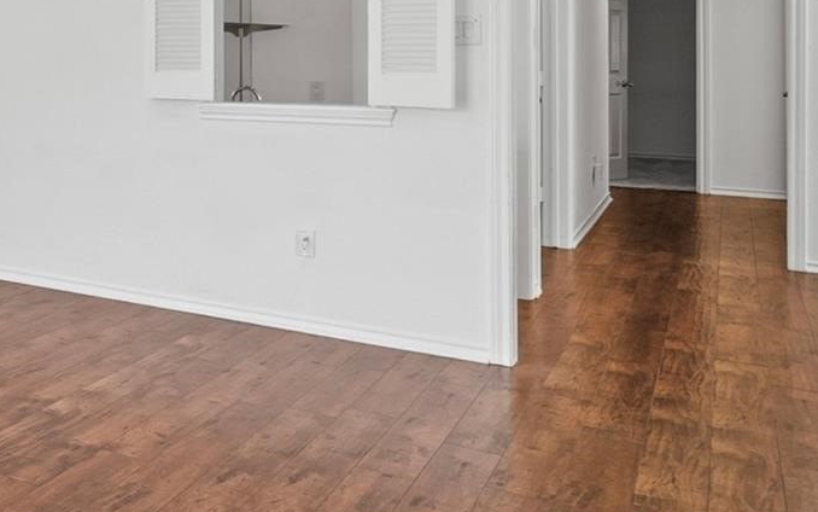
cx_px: -351
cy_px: 36
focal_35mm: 40
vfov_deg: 30.4
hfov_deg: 31.2
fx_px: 892
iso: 250
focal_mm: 13
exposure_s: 1/3
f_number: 8
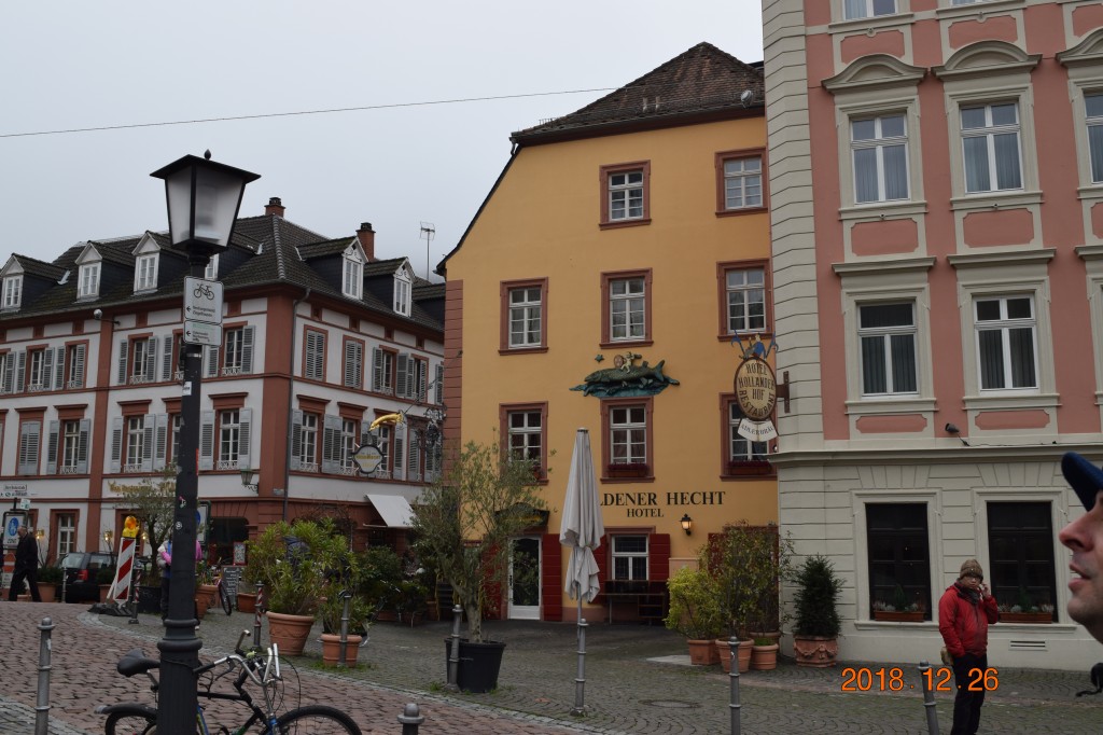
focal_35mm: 34
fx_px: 1057
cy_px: 368
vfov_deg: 38.3
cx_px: 552
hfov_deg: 55.1
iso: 360
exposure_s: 1/250
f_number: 8
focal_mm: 23
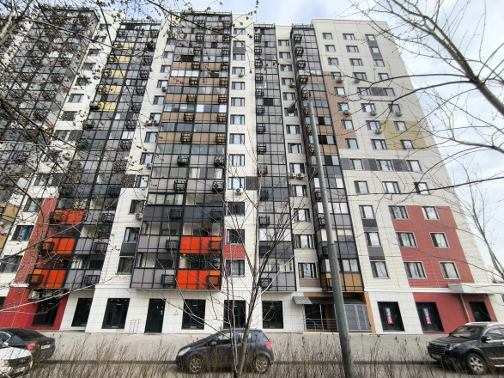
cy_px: 193
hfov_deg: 91.0
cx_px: 240
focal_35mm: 17
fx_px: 247
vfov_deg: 74.7
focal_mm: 1.65
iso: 50
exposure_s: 1/663
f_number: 2.2
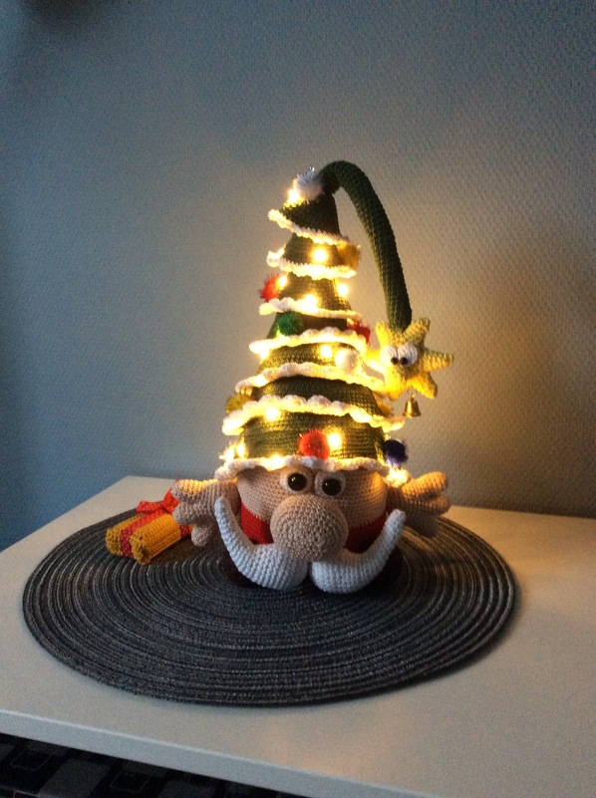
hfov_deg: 44.0
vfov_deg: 56.9
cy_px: 399
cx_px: 298
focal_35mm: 32
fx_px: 737
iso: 320
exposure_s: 1/17
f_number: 2.4
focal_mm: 3.3
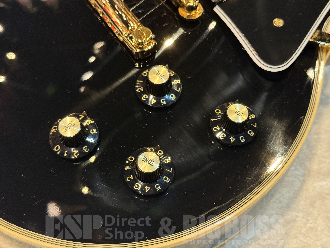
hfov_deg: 39.7
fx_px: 458
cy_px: 124
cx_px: 165
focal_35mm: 48
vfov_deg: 30.3
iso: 320
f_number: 1.78
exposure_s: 1/40
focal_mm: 6.76
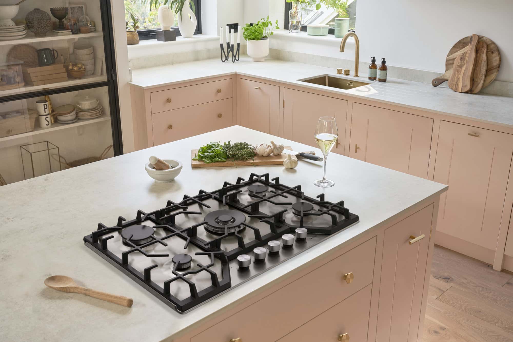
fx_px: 541
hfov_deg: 50.7
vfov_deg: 35.0
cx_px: 256
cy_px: 171
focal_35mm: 38
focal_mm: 38
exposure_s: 1/8
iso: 64
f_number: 10
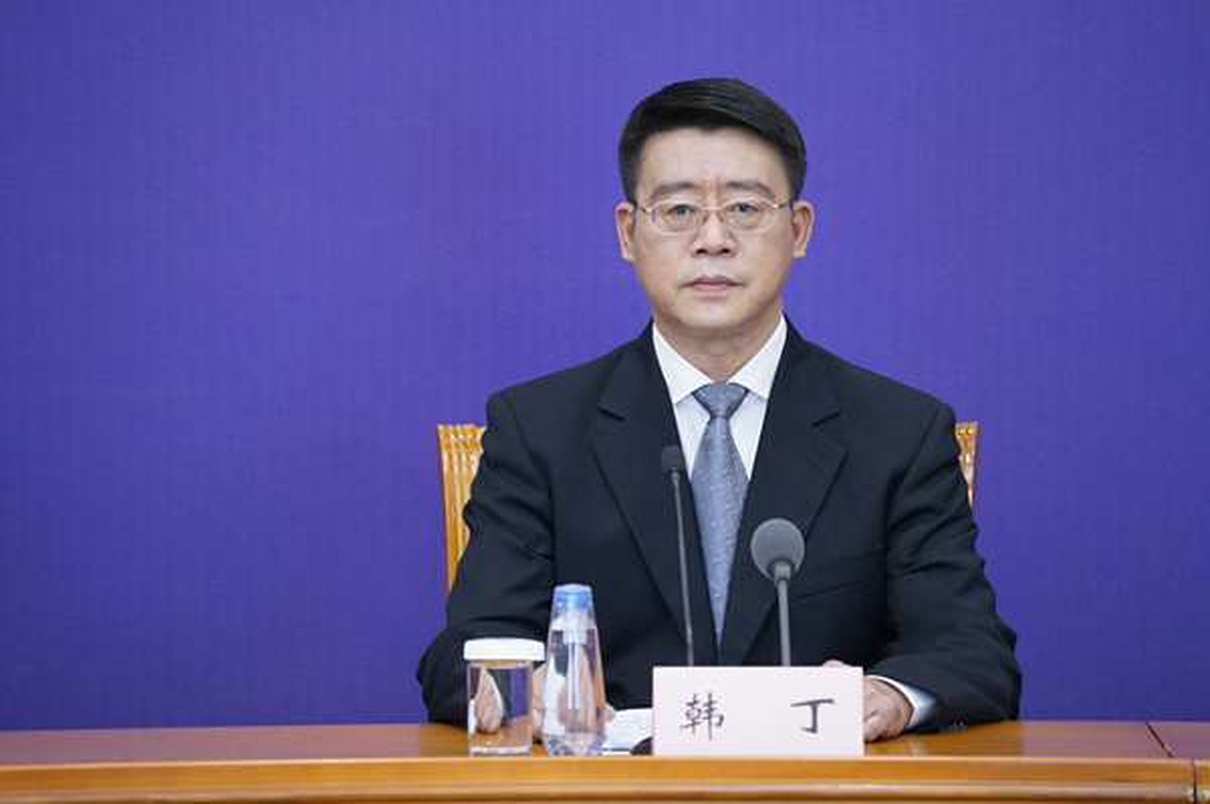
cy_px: 402
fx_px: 18168
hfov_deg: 3.8
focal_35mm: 541
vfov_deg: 2.5
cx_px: 605
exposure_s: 1/100
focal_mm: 541
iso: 6400
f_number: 6.3
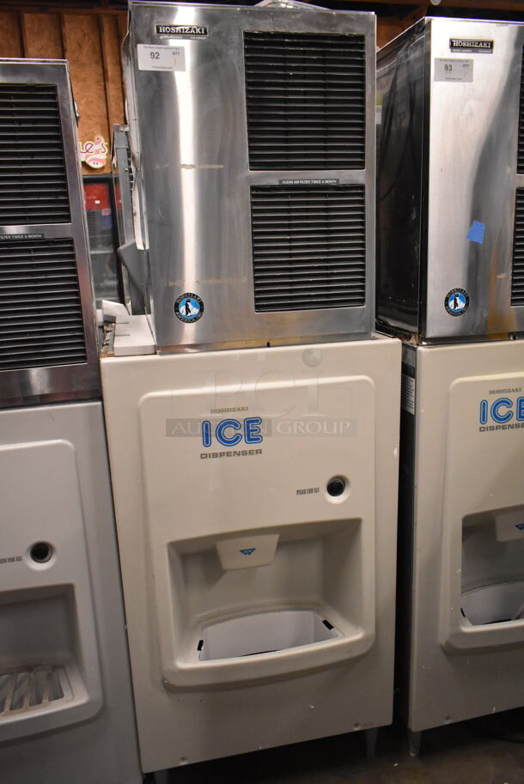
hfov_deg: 48.0
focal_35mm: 27
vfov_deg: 67.3
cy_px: 392
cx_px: 262
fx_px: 589
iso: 3200
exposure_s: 1/125
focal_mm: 18
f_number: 3.5
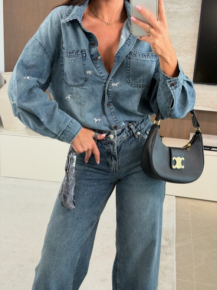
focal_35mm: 48
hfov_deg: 30.3
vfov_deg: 39.7
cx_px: 108
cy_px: 145
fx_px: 401
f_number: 1.78
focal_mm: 6.76
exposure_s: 1/100
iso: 80
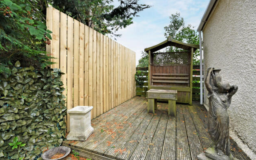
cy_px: 75
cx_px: 130
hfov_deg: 97.8
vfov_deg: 71.2
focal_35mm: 16
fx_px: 112
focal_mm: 10
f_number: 9
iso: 100
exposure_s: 1/25
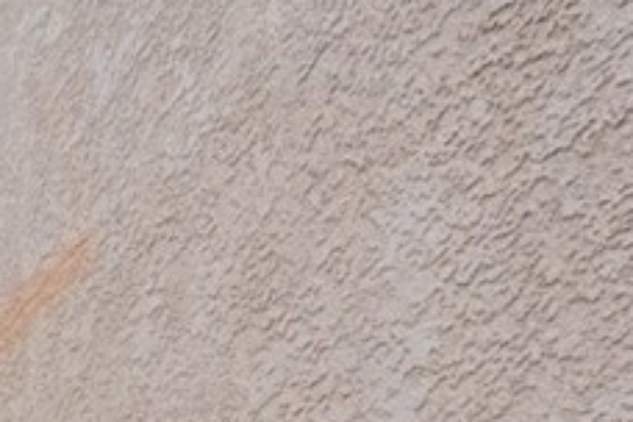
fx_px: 1108
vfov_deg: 16.2
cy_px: 866
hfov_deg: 20.5
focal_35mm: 63
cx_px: -547
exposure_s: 1/320
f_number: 9
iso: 640
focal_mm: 14
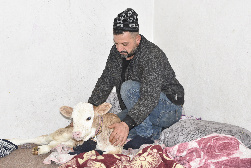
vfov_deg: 19.8
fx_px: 481
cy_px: 84
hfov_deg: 29.2
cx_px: 126
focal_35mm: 69
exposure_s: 1/60
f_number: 5
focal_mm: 46
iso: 1000
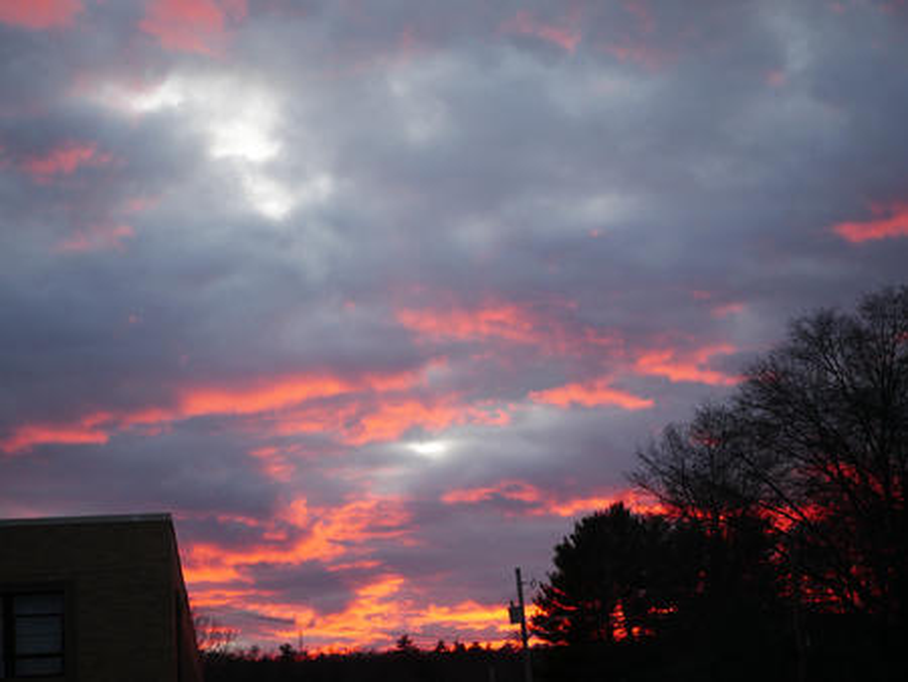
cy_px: 341
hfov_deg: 27.0
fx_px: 1890
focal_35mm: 72
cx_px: 454
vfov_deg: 20.5
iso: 320
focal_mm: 36
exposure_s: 1/80
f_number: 2.8
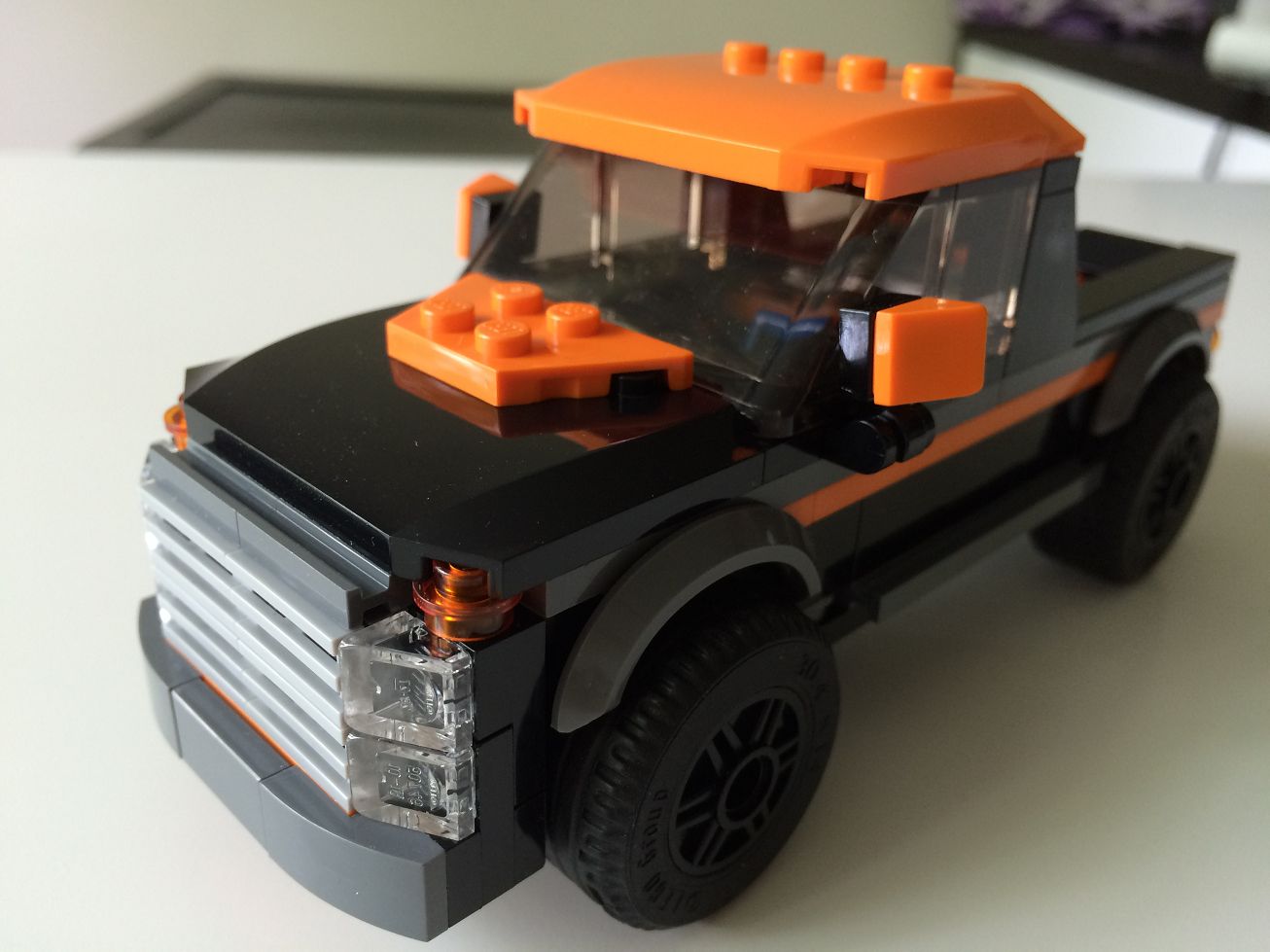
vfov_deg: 48.2
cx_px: 635
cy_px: 476
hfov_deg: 61.7
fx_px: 1064
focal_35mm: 29
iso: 80
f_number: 2.2
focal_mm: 4.15
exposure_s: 1/30
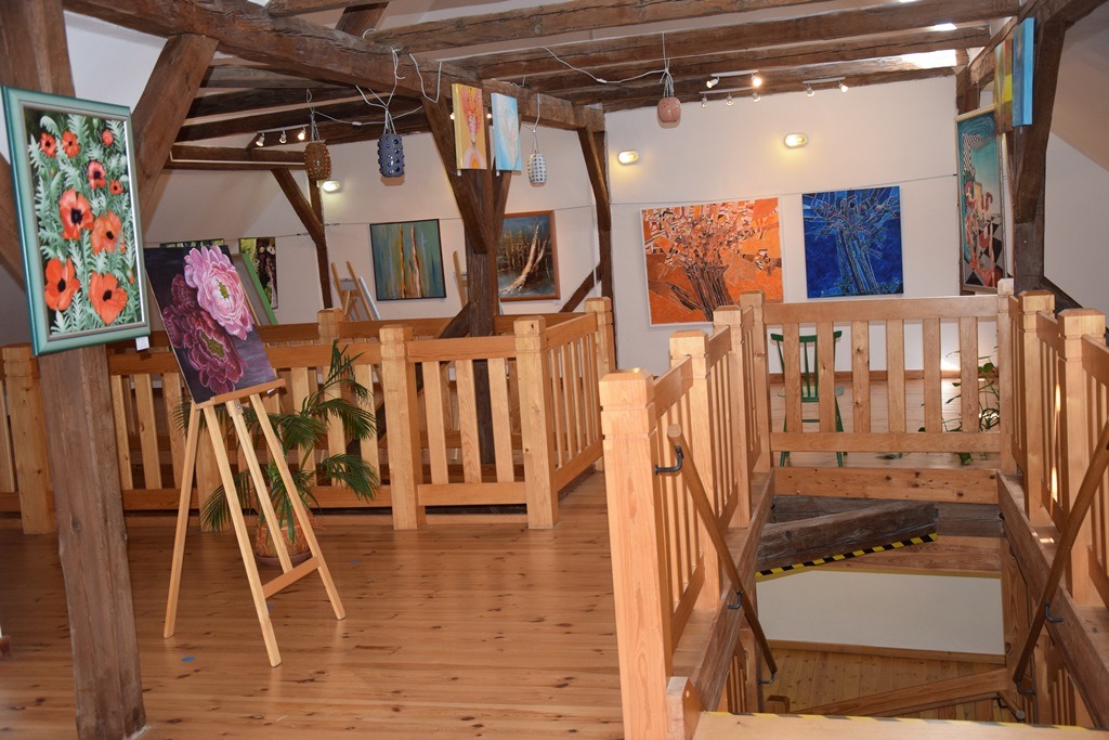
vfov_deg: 34.2
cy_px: 370
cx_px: 554
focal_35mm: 39
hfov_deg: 49.5
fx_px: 1202
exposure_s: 1/80
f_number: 4.5
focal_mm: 26
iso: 800
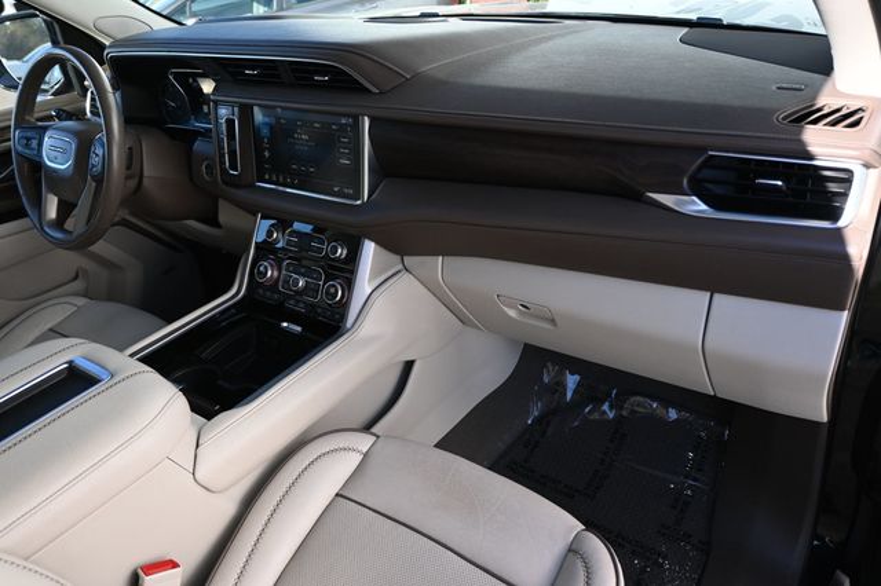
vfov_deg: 47.9
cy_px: 293
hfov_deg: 67.4
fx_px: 660
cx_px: 440
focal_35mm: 27
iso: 250
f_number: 4
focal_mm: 18
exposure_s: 1/250
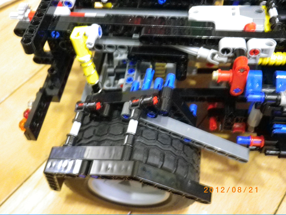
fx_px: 339
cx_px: 143
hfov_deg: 45.8
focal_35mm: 41
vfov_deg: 35.1
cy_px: 108
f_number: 3.9
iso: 800
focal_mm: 7.3
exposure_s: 1/4
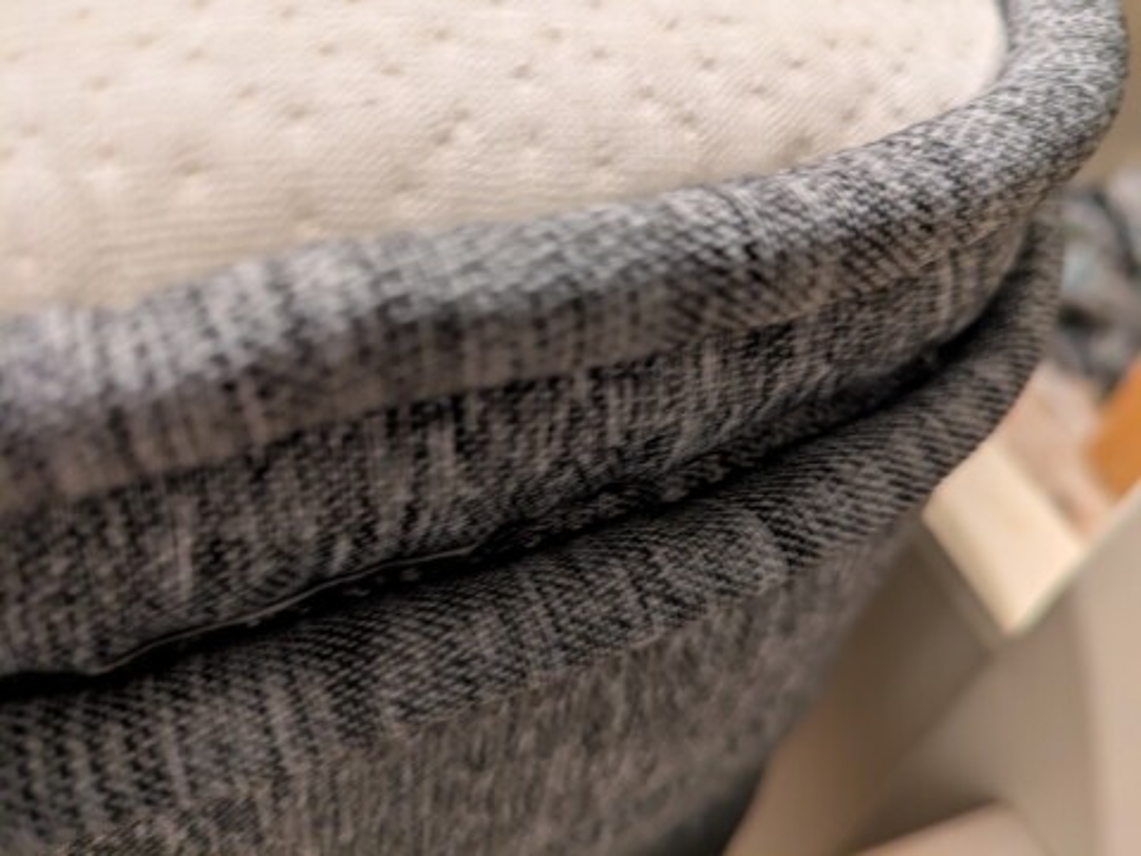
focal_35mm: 25
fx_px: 824
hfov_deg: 69.4
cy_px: 428
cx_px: 570
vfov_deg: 54.9
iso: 276
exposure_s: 1/16.7
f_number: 1.89
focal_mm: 5.43
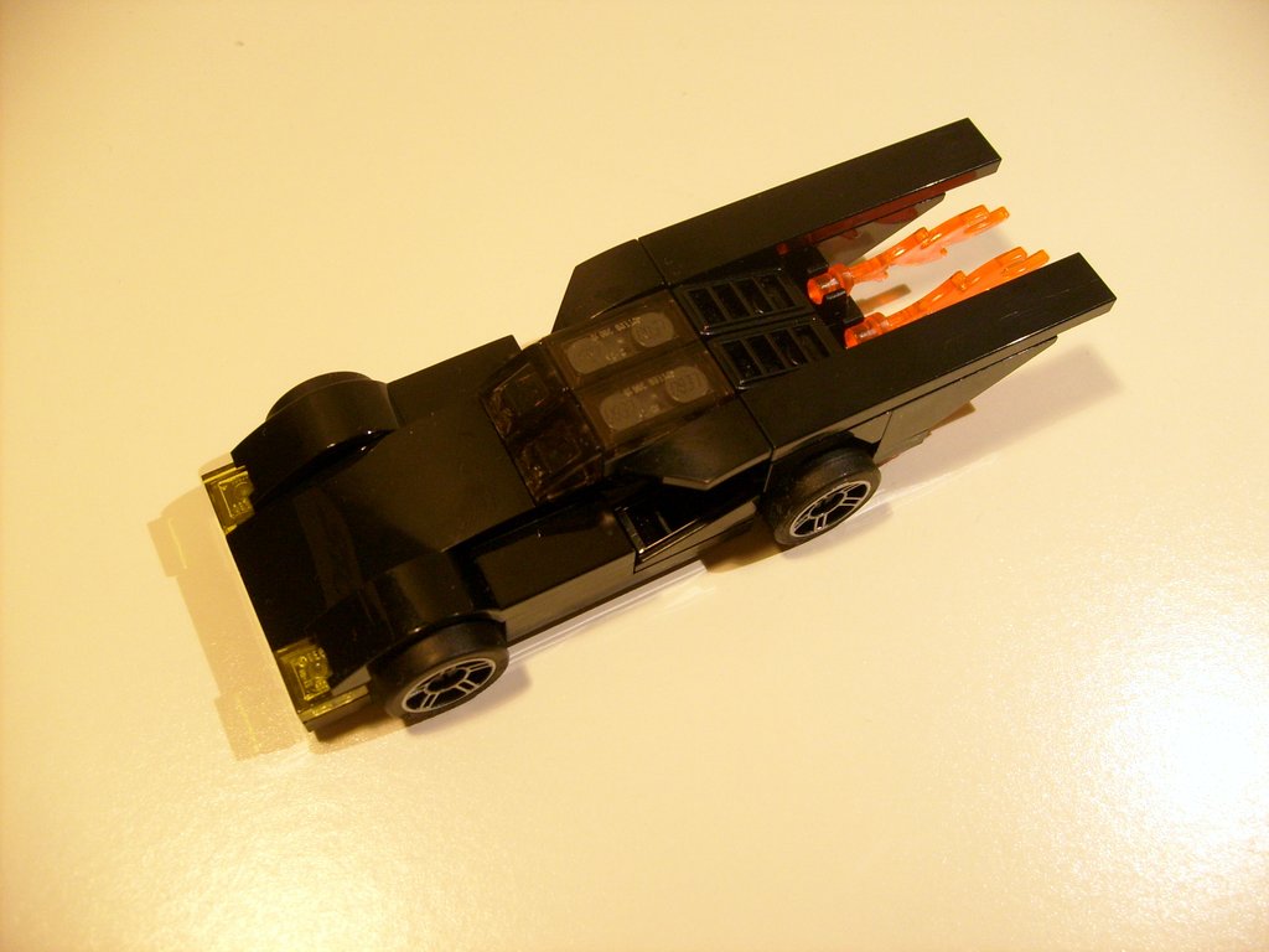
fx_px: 1283
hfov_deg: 52.6
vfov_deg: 40.7
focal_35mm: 35
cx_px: 634
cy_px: 476
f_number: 2.8
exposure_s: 1/90
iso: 100
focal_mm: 5.8
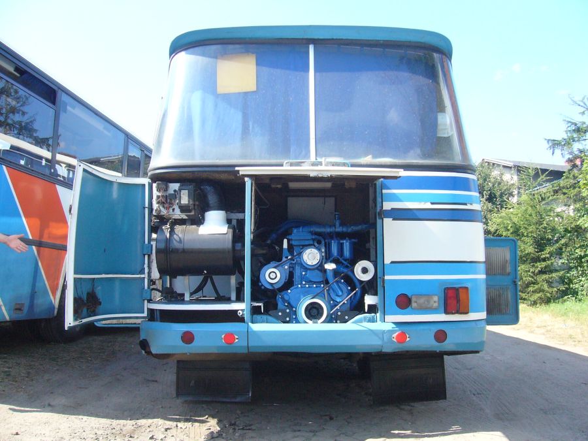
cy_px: 220
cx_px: 294
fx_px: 595
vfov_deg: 40.7
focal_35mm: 35
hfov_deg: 52.6
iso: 200
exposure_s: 1/200
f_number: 5.6
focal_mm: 5.8
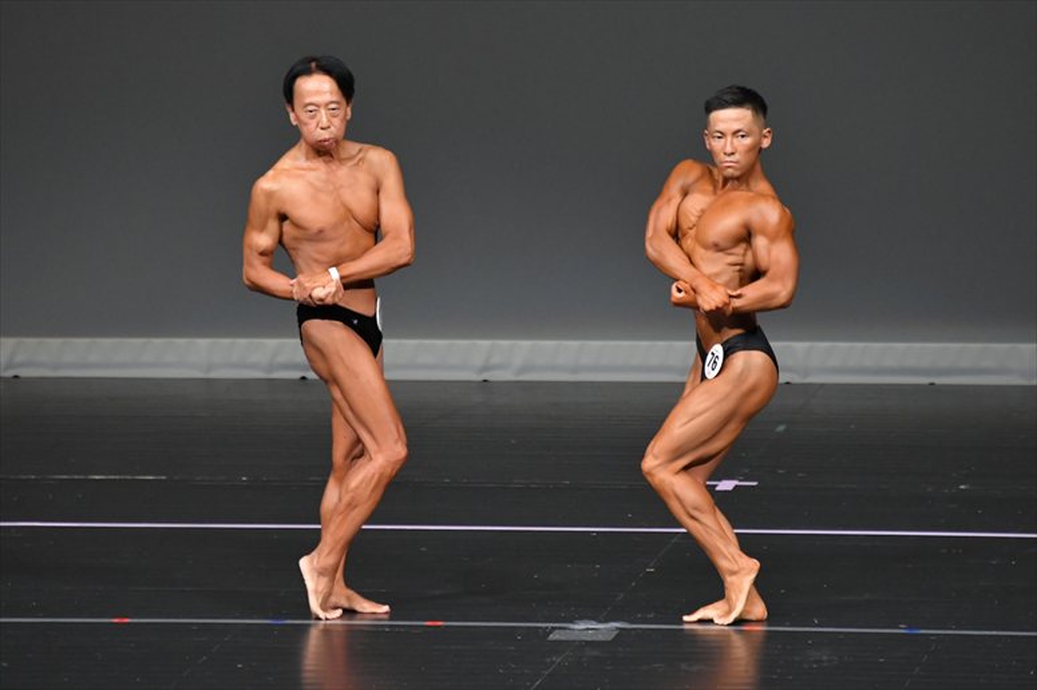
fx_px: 10797
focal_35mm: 375
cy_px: 345
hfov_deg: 5.5
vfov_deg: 3.7
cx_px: 518
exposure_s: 1/400
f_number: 5.6
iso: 4000
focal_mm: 250
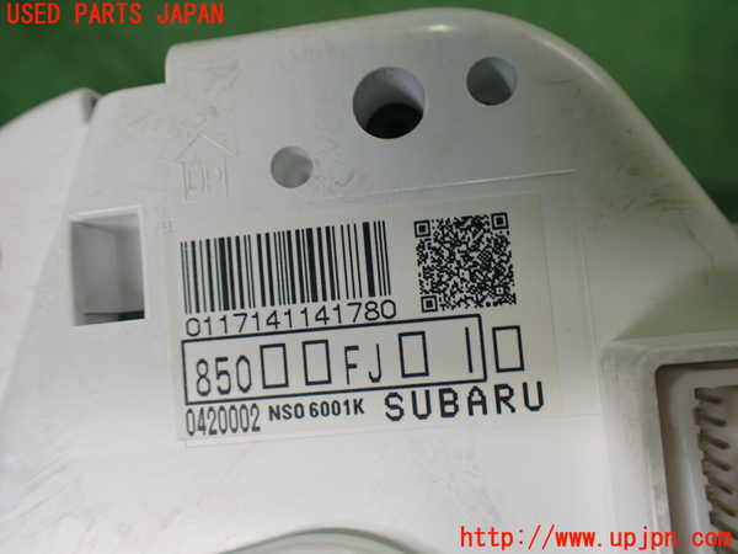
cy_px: 277
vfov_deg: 46.8
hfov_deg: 60.0
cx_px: 369
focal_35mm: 30
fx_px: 640
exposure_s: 1/125
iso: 200
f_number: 2.3
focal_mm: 5.4
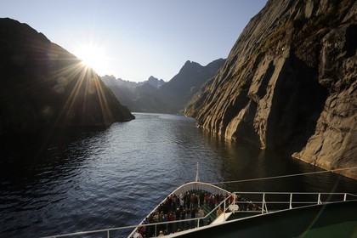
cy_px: 119
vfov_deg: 64.6
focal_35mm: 19
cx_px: 178
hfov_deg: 86.9
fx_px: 188
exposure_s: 1/160
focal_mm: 19
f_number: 16
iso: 200
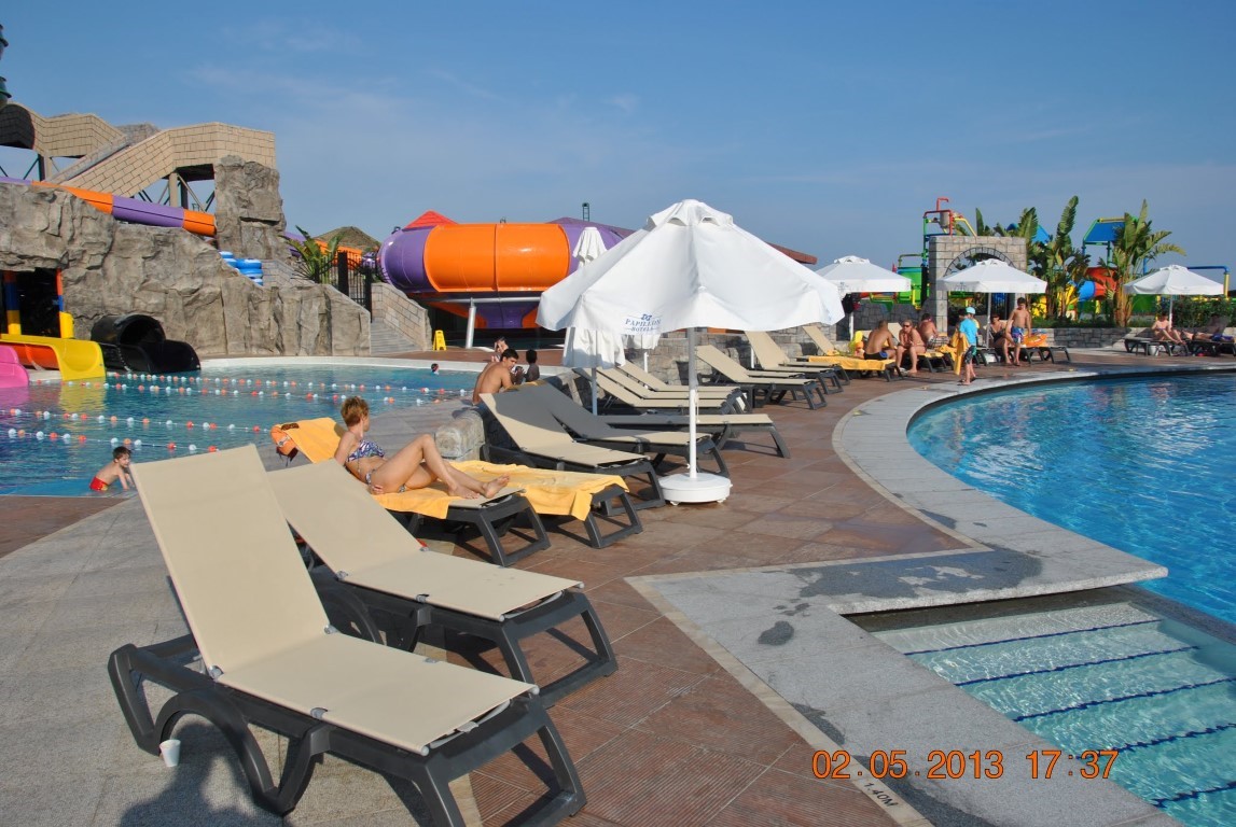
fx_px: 928
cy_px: 414
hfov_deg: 67.3
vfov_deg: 48.1
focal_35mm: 27
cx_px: 618
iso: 100
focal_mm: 18
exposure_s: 1/320
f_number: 9
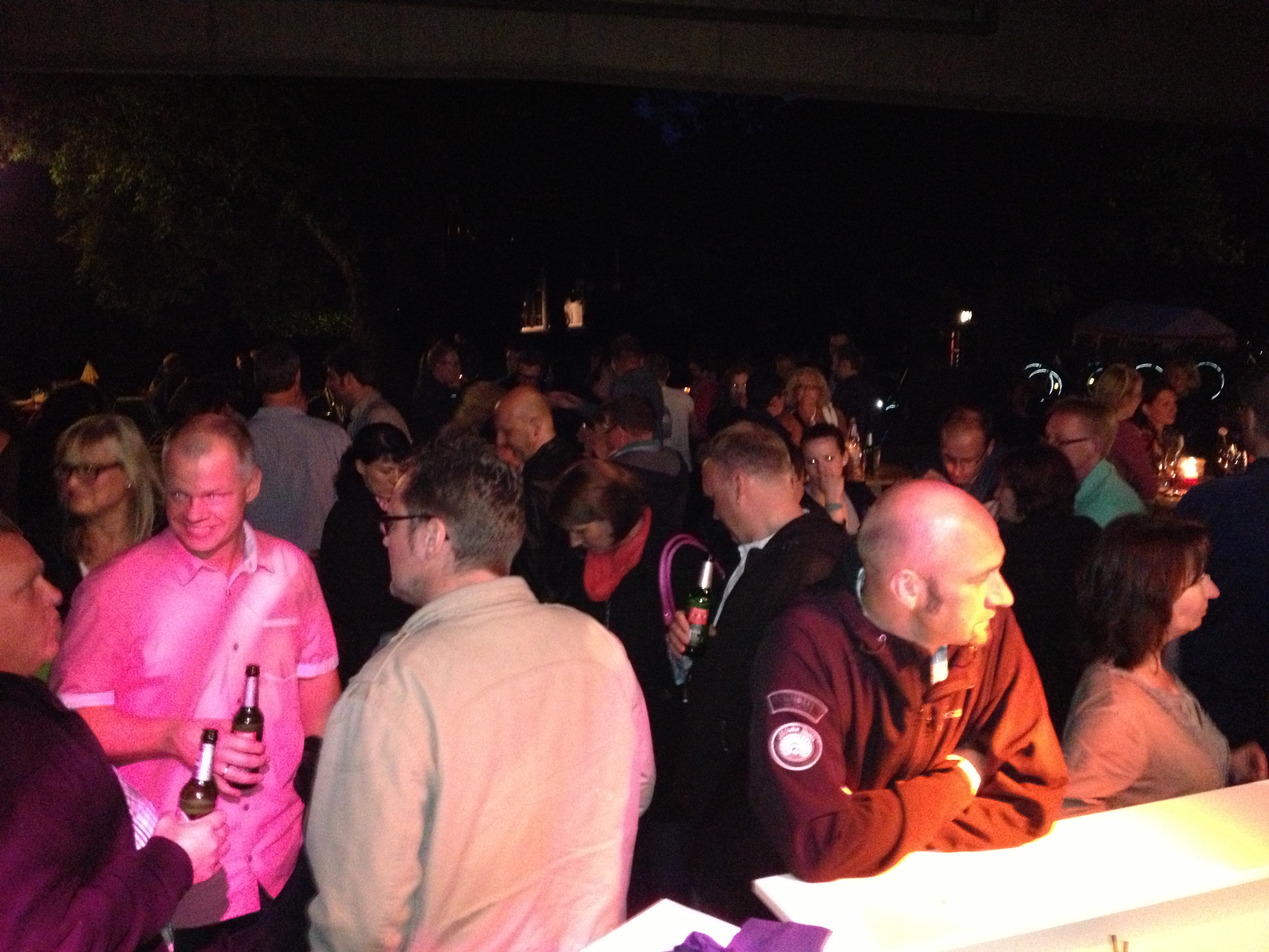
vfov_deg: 40.7
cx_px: 634
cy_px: 476
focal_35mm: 35
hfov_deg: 52.6
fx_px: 1283
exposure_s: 1/16
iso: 800
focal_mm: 4.28
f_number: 2.4
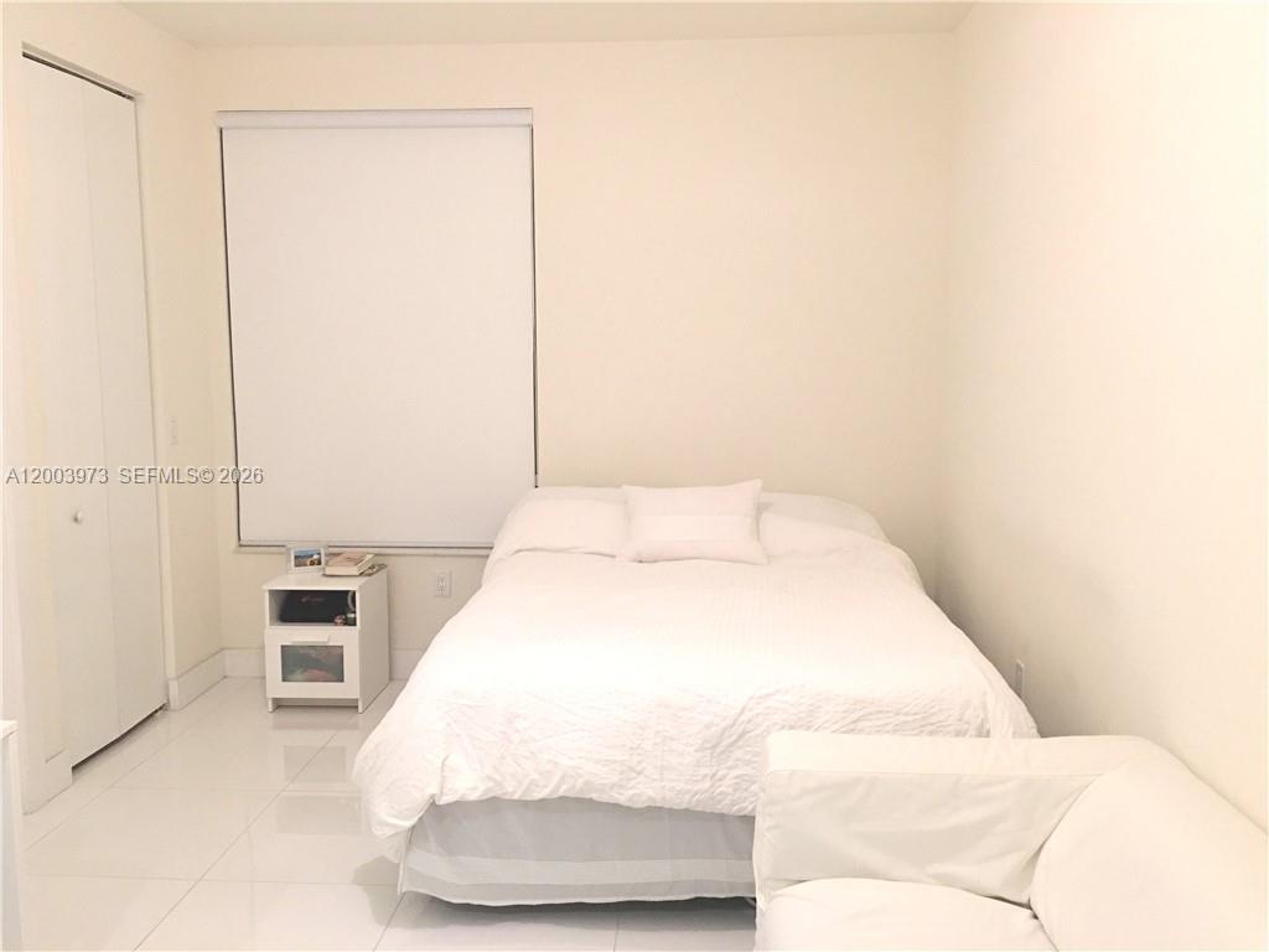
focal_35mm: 29
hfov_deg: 61.7
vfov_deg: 48.2
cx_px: 634
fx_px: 1063
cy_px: 476
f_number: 2.2
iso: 80
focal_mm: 4.15
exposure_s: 1/10
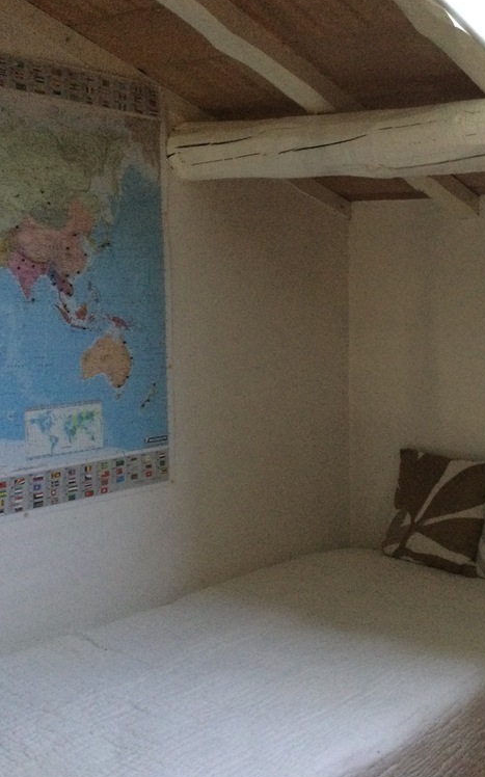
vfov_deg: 44.4
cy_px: 384
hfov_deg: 28.3
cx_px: 332
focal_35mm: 45
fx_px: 952
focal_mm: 3.3
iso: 500
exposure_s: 1/17
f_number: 2.4
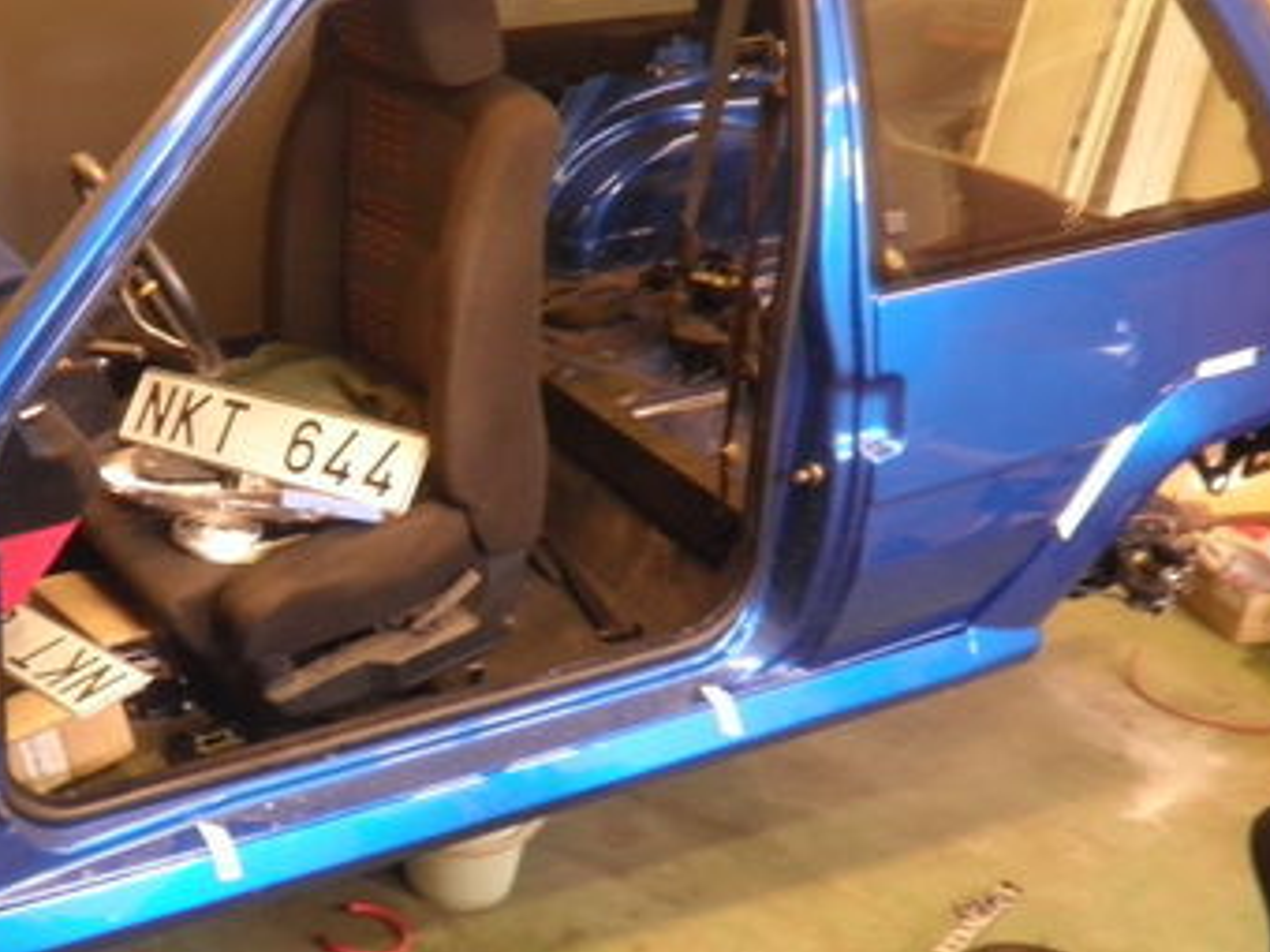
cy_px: 534
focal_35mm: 49
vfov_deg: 29.6
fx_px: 1798
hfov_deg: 37.0
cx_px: 190
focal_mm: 4.65
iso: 160
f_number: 2.6
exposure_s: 1/8
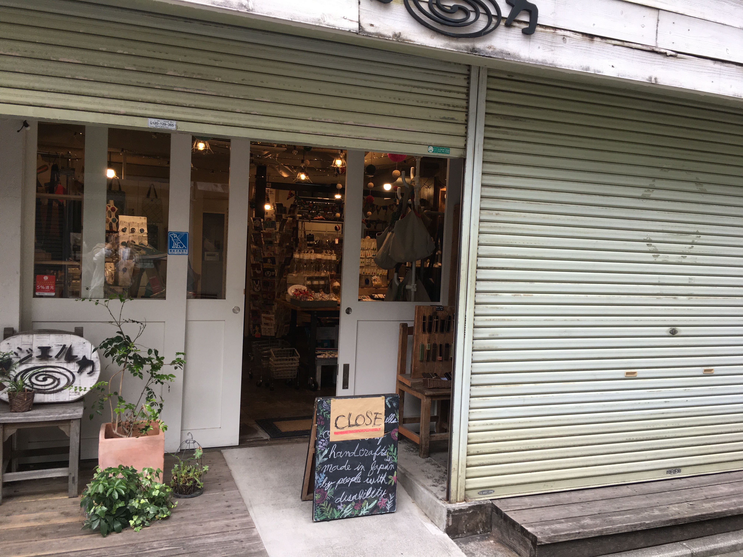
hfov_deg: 61.7
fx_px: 622
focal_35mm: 29
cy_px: 278
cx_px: 372
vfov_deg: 48.2
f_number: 2.2
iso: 40
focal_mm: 4.15
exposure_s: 1/120
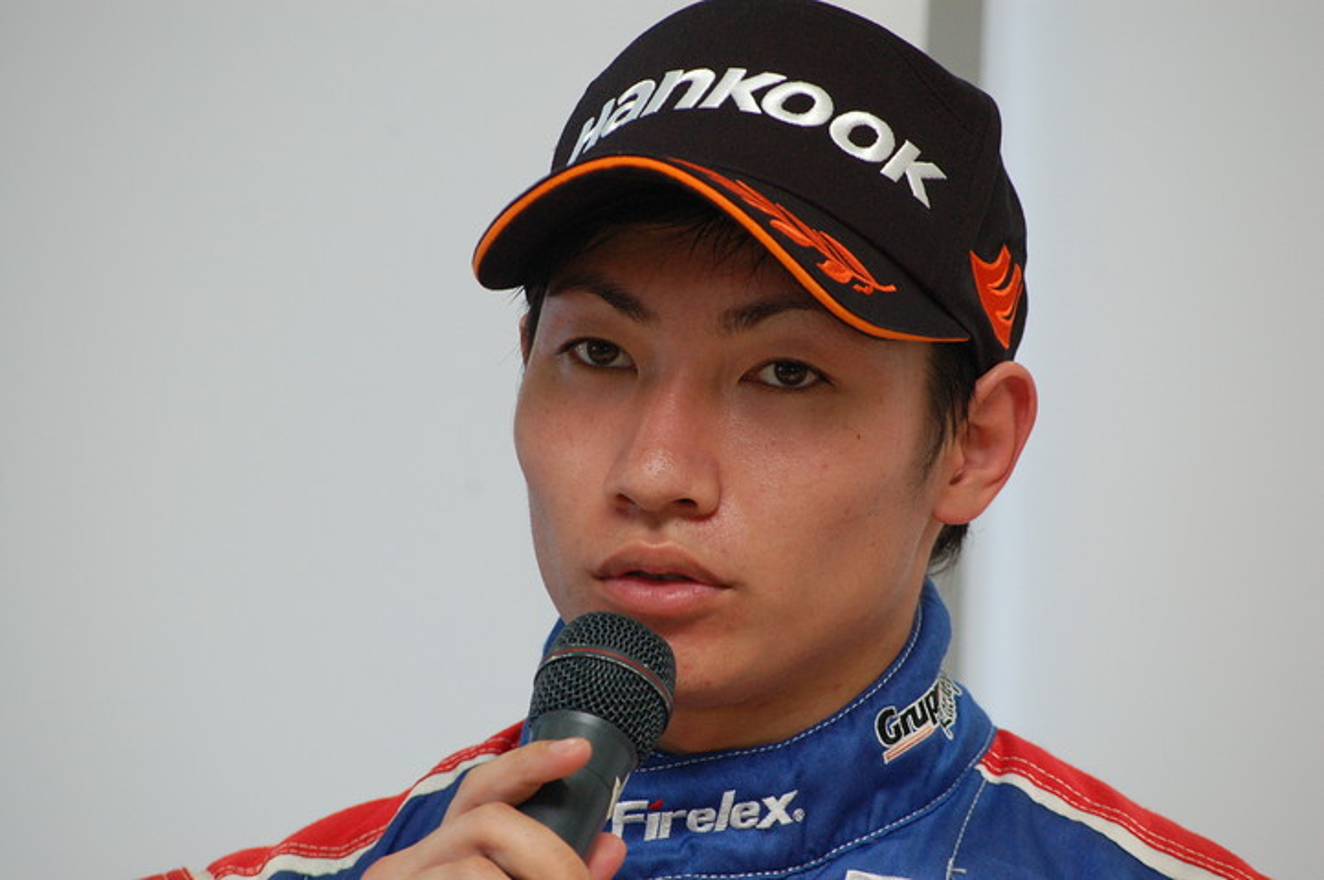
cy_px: 440
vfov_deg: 5.5
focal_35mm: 248
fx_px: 9094
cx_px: 662
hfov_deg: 8.3
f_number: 8
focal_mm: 165
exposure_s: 1/60
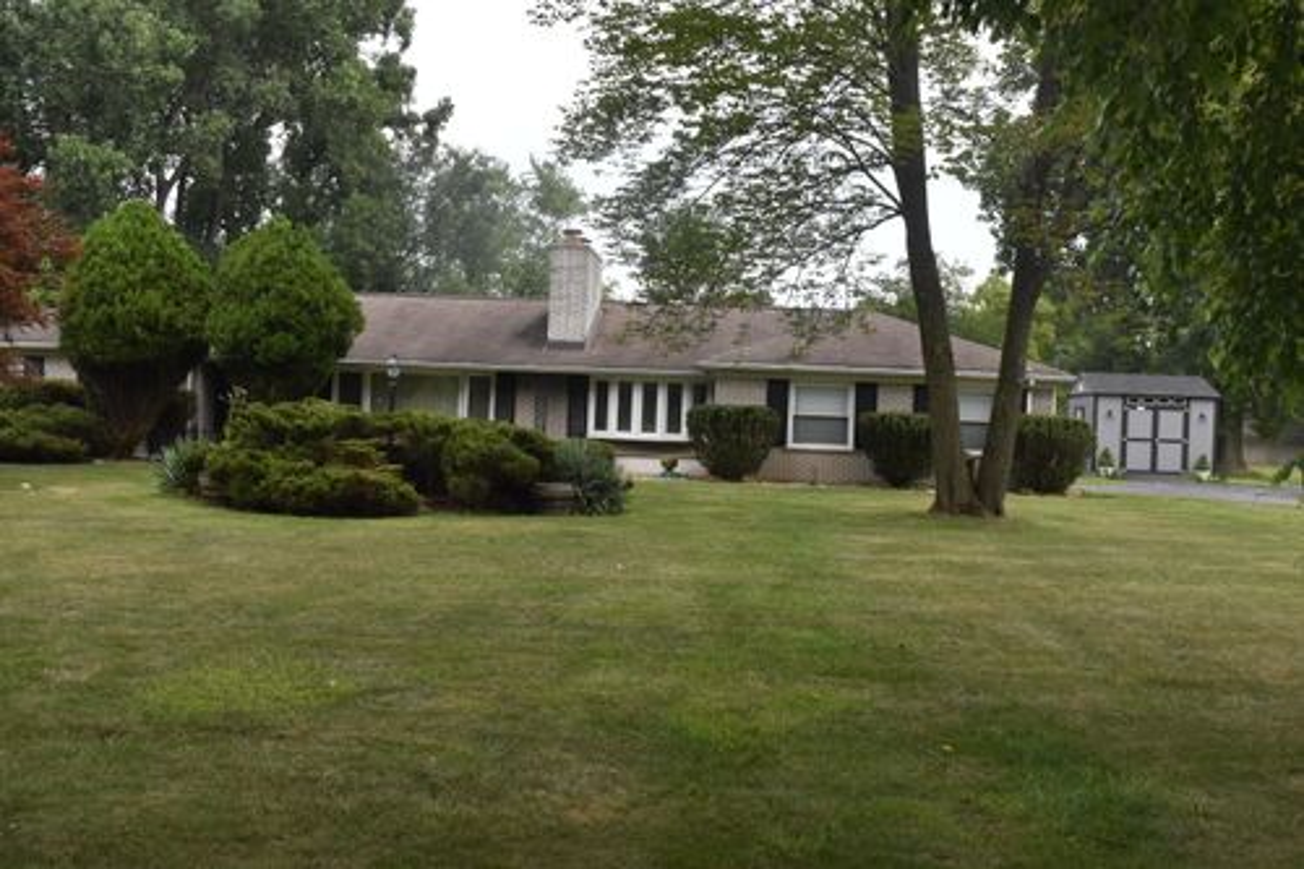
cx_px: 652
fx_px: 1358
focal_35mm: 38
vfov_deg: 35.5
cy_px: 434
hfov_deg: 51.3
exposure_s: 1/400
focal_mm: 25
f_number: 10
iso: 800
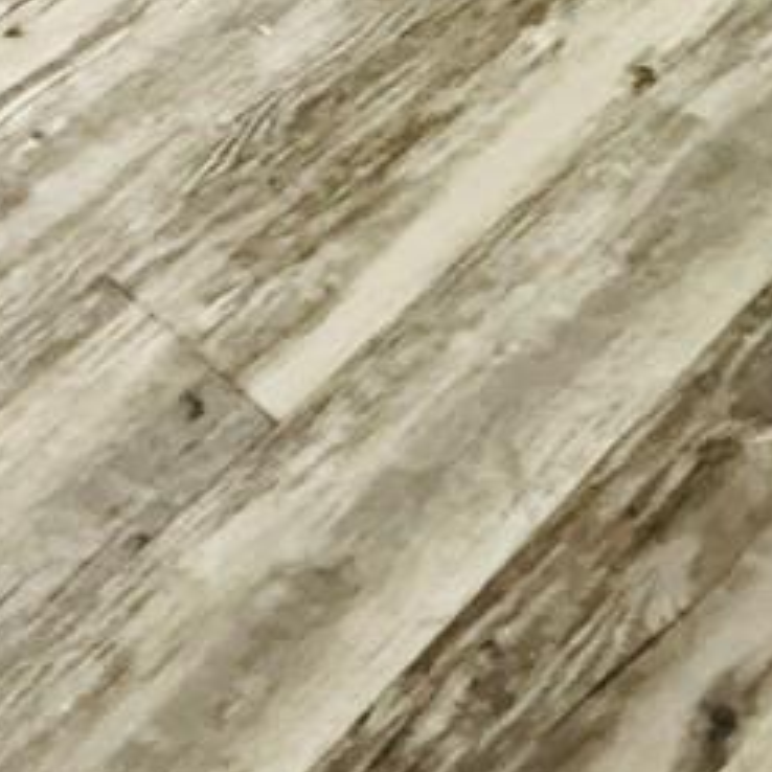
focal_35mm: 103
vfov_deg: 11.7
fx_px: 2599
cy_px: -1368
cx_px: 28
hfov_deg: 16.6
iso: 800
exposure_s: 1/60
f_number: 2.2
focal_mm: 2.22
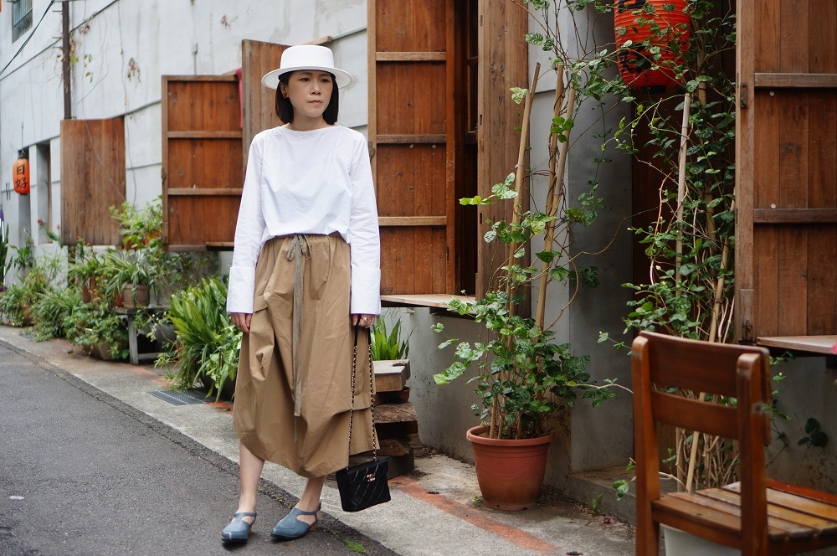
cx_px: 418
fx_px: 1219
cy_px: 278
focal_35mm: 52
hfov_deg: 37.9
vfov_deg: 25.7
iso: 100
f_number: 1.8
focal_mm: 35
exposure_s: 1/640
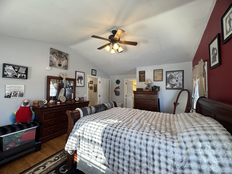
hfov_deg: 102.1
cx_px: 116
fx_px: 94
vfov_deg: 85.7
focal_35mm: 14
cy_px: 87
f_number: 2.2
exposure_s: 1/99
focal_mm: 2.22
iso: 160
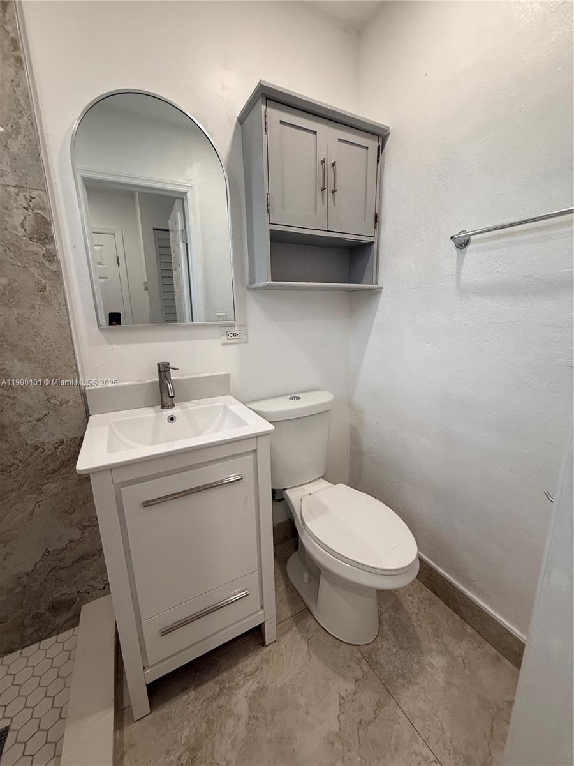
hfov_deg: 85.7
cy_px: 383
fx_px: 310
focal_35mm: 14
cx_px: 287
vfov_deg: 102.1
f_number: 2.2
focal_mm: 2.22
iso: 160
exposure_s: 1/120
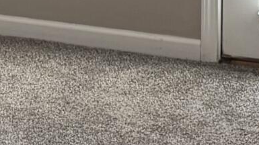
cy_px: -230
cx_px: -241
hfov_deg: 9.9
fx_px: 1400
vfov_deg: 5.7
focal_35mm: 204
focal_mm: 6.76
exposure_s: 1/120
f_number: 1.78
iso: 200
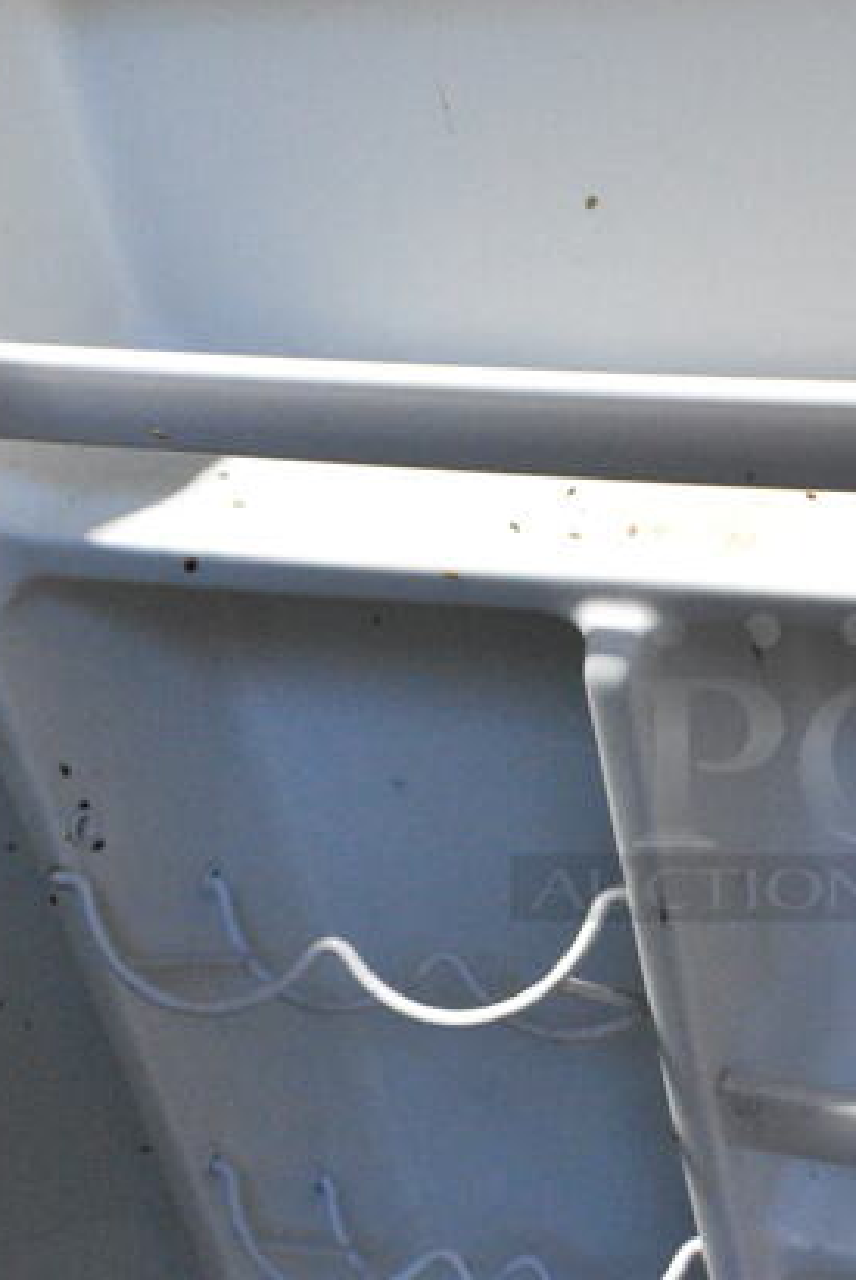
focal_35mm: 60
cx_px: 859
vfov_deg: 33.3
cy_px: 758
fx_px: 2134
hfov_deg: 21.8
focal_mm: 18
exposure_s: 1/200
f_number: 8
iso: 6400
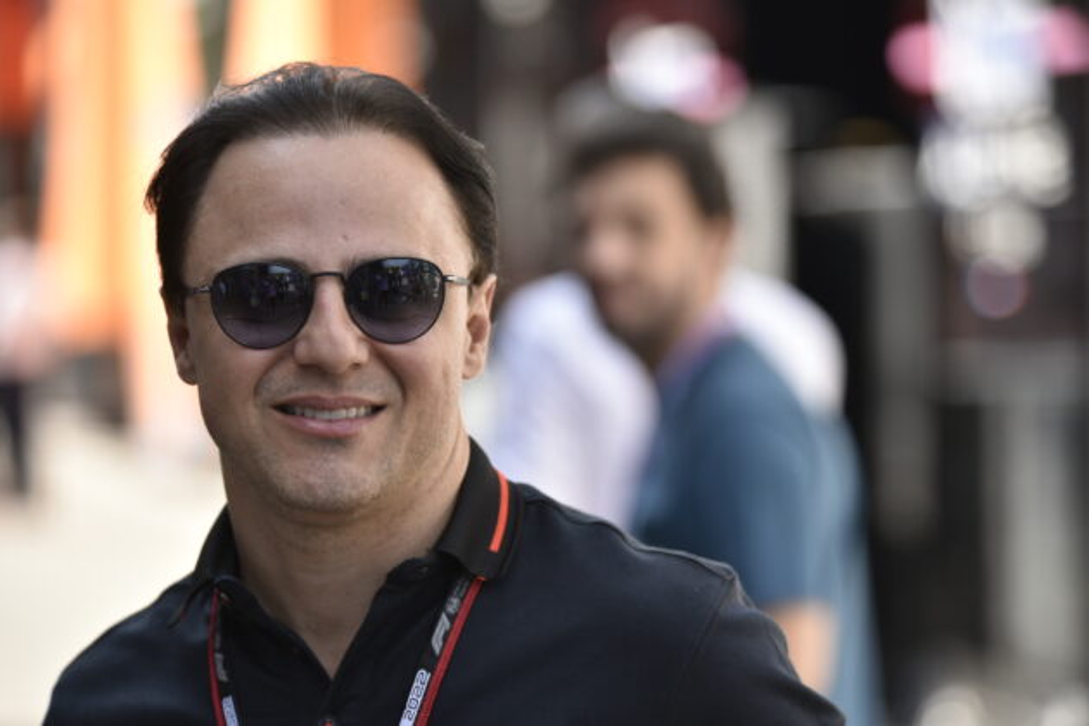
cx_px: 544
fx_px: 6050
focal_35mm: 200
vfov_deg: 6.9
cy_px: 363
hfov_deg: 10.3
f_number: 5.3
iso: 500
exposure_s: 1/800
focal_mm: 200
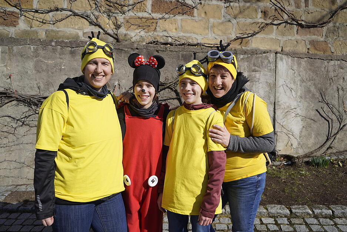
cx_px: 174
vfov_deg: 46.4
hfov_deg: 65.5
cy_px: 116
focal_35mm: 28
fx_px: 270
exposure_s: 1/1000
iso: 100
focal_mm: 28
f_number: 5
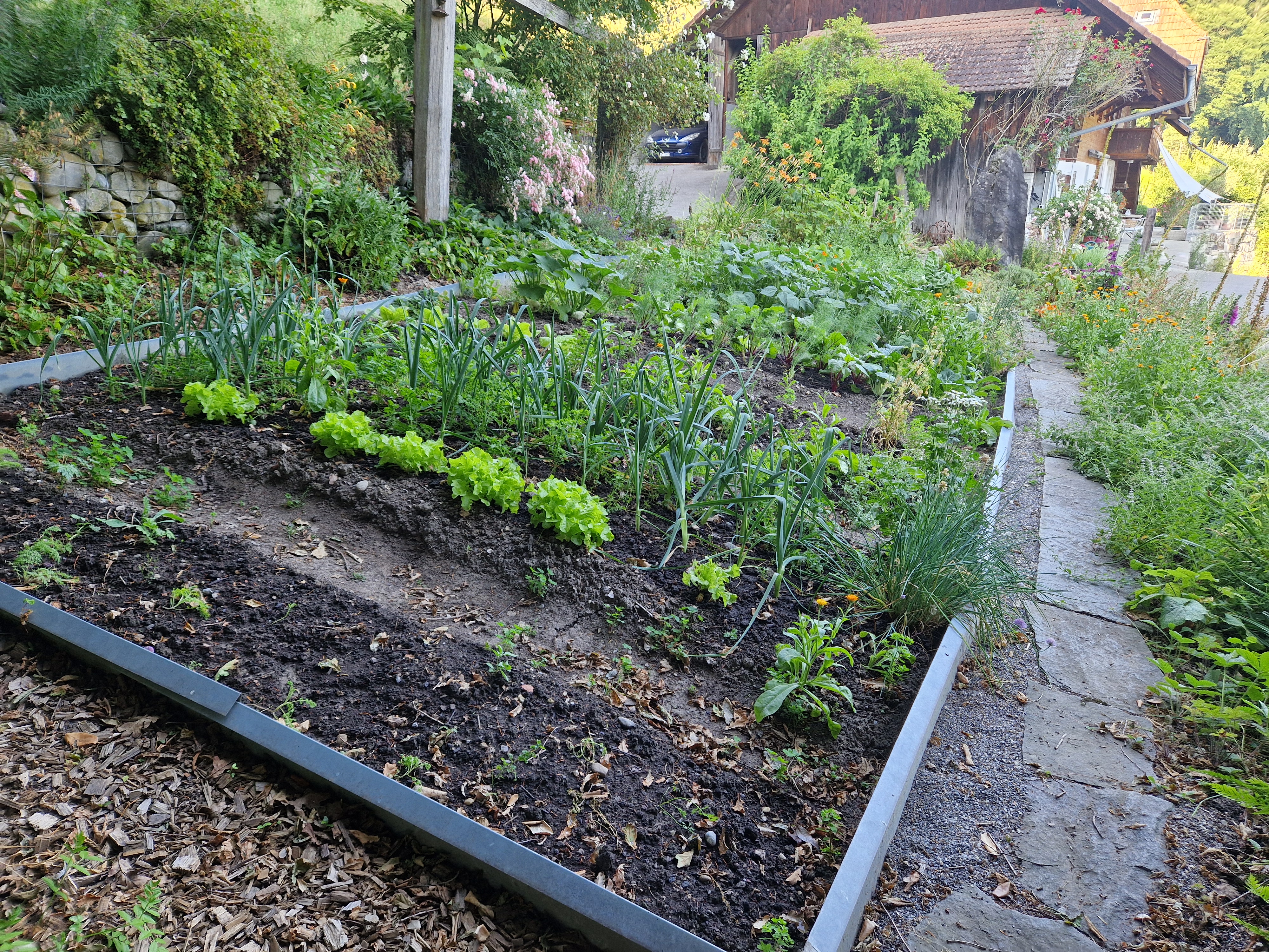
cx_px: 634
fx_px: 843
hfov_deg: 73.9
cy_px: 476
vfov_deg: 58.9
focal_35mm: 23
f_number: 1.8
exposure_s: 1/180
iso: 80
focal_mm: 5.4
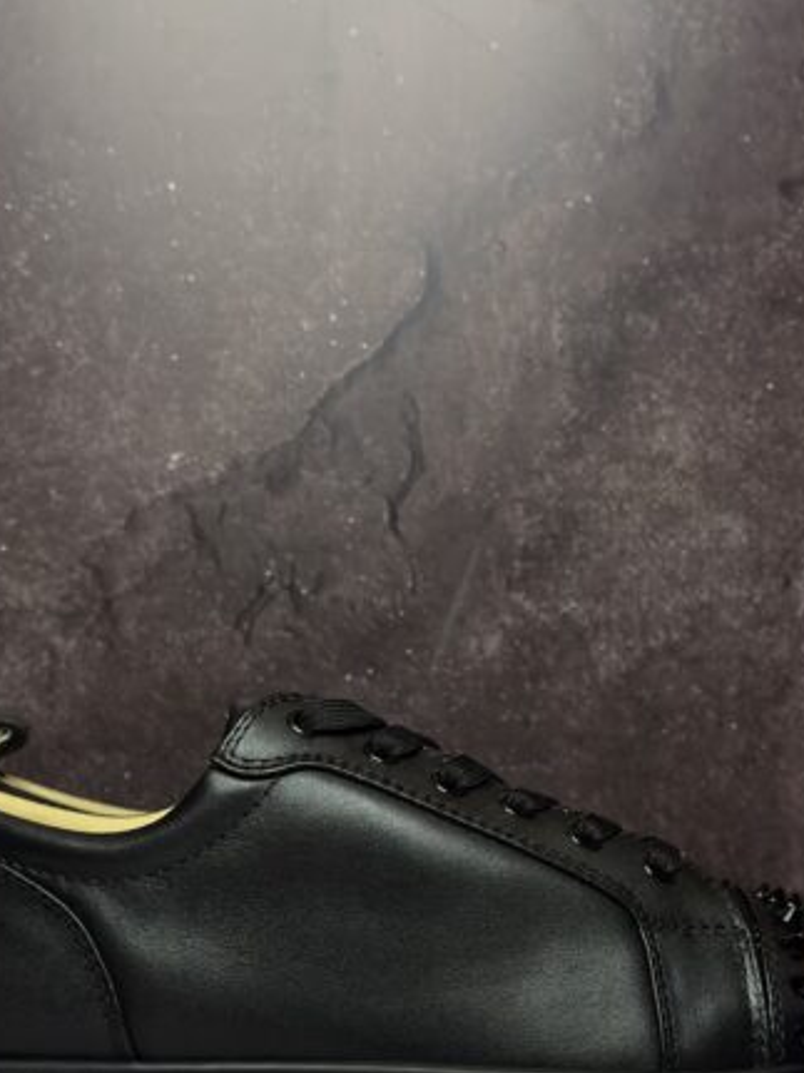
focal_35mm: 65
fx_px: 2014
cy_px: 809
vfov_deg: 29.3
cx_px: 393
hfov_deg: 22.6
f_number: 1.78
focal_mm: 6.76
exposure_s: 1/58
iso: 400
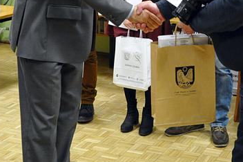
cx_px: 175
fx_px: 587
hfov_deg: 23.2
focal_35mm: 87
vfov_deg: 15.3
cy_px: -11
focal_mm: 24
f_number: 4
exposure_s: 1/60
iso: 2000
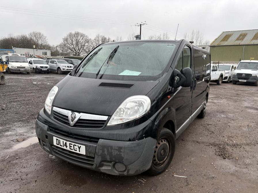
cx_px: 129
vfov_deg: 53.1
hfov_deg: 67.3
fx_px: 194
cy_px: 96
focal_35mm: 26
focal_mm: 5.96
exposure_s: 1/122
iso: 50
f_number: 1.6
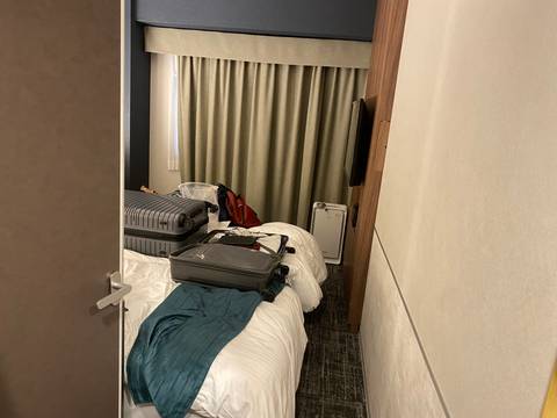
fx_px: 418
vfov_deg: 53.1
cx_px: 278
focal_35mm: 26
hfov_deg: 67.3
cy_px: 209
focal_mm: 4.25
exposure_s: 1/33
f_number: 1.8
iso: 400
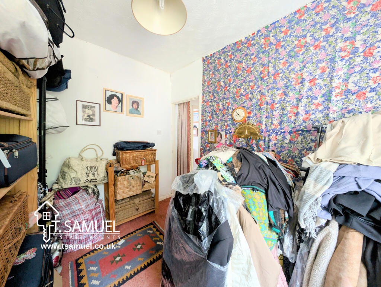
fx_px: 132
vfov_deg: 94.6
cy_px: 144
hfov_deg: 110.5
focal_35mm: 12
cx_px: 190
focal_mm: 2.23
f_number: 1.95
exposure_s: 1/73.6
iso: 233
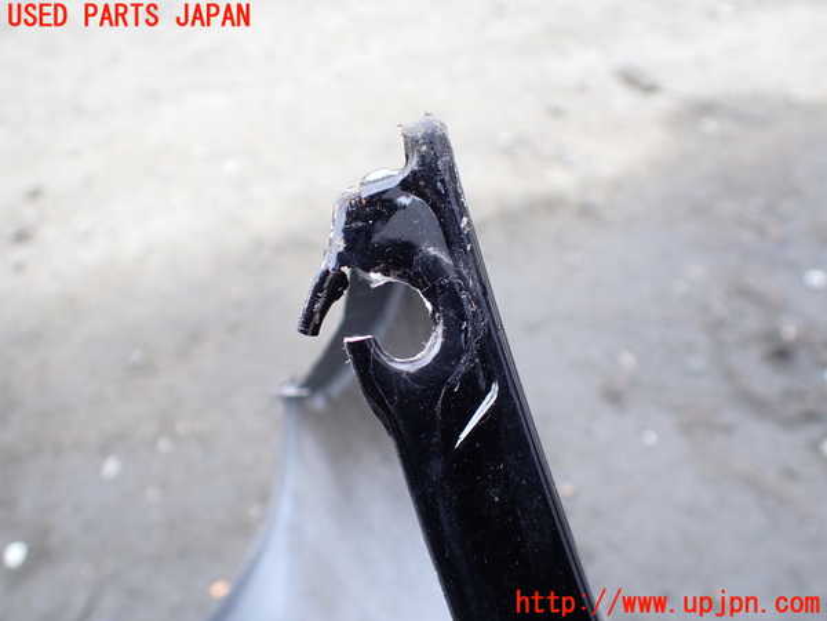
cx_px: 414
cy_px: 310
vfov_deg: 46.8
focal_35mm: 30
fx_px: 717
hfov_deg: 60.0
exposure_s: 1/125
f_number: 2.3
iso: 100
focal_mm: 5.4
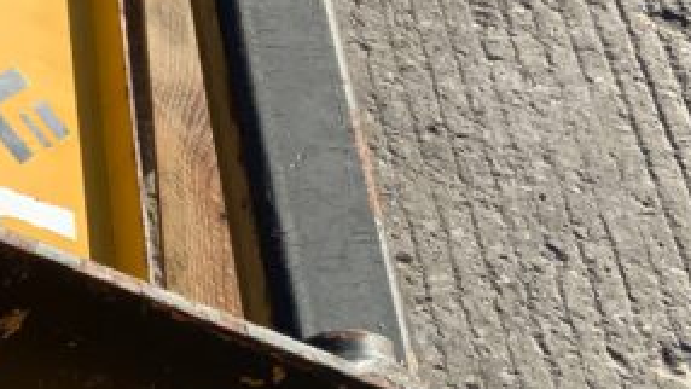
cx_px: -213
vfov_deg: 10.3
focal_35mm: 113
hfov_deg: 17.7
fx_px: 2071
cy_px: -239
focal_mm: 3
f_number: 1.8
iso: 16
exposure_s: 1/962
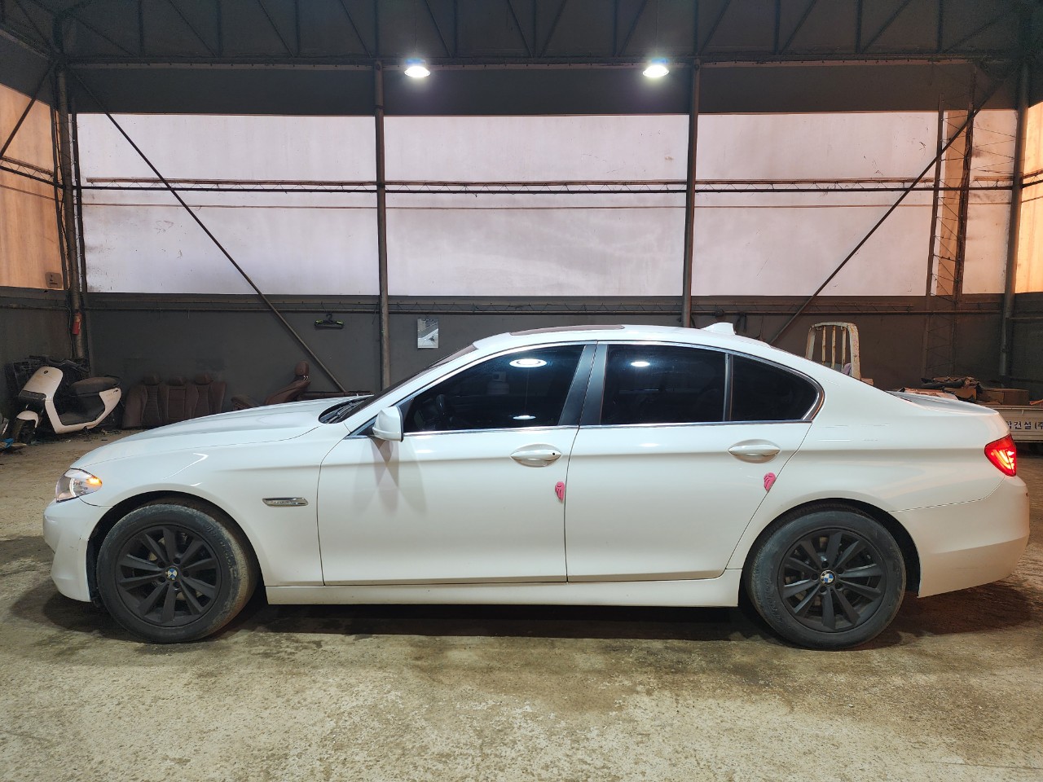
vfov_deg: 58.9
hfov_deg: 73.9
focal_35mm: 23
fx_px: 693
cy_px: 391
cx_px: 522
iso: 80
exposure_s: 1/120
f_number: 1.8
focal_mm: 6.4
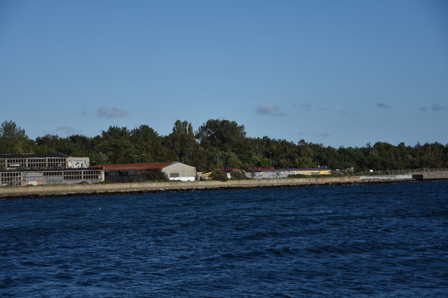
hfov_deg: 20.6
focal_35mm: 99
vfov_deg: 13.8
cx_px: 224
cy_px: 149
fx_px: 1232
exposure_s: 1/1600
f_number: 5.3
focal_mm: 66
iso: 100
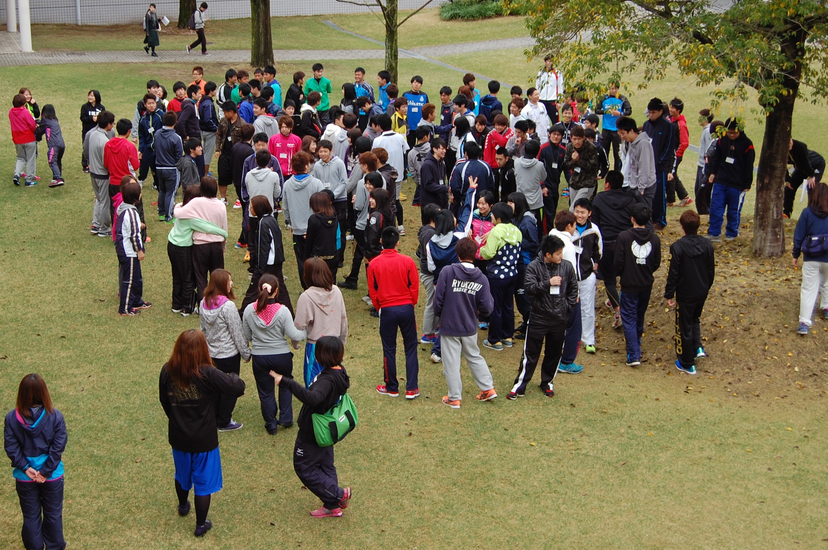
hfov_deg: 34.1
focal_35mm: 59
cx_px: 344
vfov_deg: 23.0
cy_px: 216
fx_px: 1347
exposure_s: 1/125
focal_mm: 31
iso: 220
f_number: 5.6
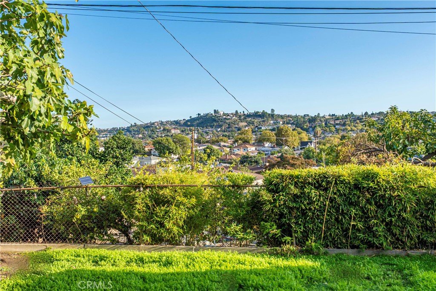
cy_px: 146
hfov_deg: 53.1
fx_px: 436
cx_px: 218
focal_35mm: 36
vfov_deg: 36.9
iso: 200
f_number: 4
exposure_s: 1/800
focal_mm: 24
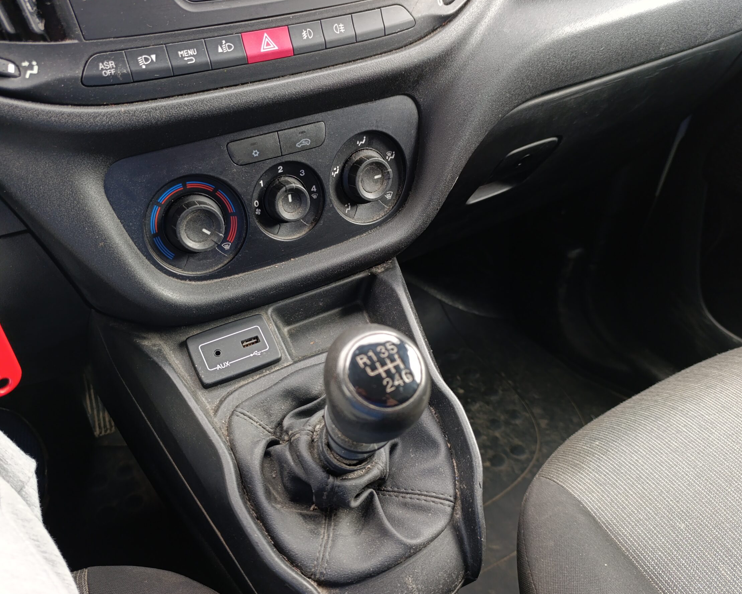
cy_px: 315
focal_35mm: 26
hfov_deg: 66.0
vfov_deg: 54.9
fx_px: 571
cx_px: 364
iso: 320
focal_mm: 6.14
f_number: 1.6
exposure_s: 1/100
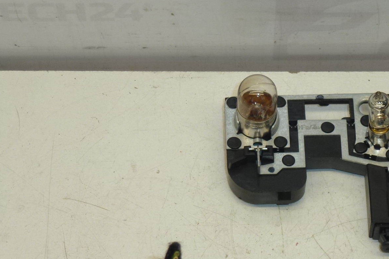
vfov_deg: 10.7
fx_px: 1383
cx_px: 318
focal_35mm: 128
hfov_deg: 15.9
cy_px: 148
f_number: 4.7
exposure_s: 1/60
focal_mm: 12.7
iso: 100
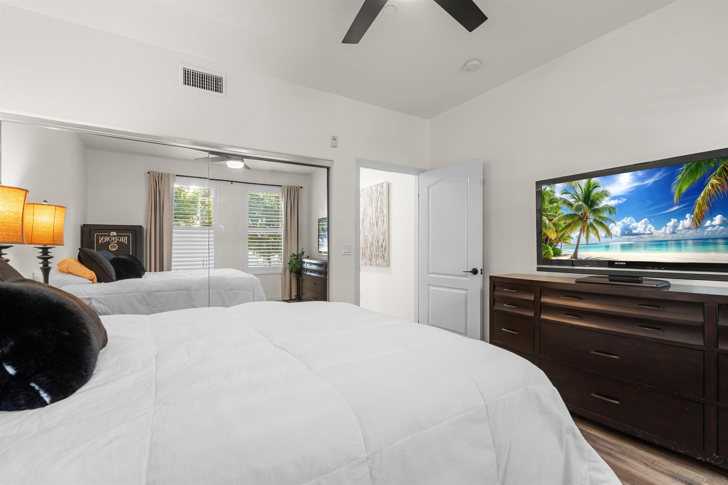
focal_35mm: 16
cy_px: 242
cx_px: 364
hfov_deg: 96.7
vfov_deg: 73.7
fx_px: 323
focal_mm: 16
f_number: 9
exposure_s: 4
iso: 100
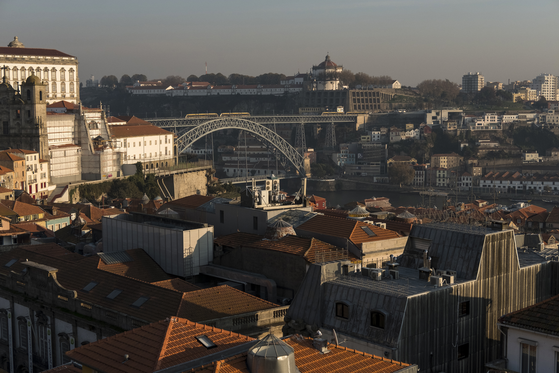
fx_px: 823
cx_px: 280
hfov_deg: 37.5
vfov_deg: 25.5
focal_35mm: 53
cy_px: 186
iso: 400
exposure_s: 1/1250
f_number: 8
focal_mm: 35
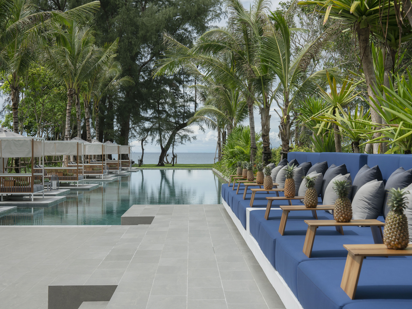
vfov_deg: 19.4
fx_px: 904
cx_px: 200
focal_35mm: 76
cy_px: 154
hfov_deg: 25.7
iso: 400
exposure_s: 1/320
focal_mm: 70
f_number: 13
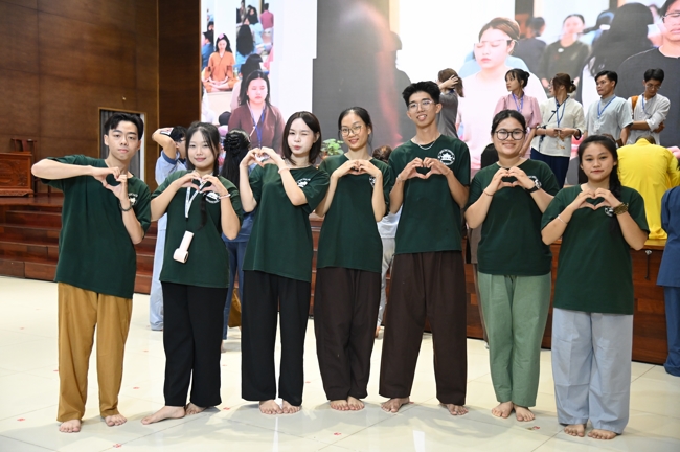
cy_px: 226
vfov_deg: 30.5
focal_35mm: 44
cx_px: 340
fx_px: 830
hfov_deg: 44.5
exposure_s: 1/200
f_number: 4
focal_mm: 44
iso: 4000
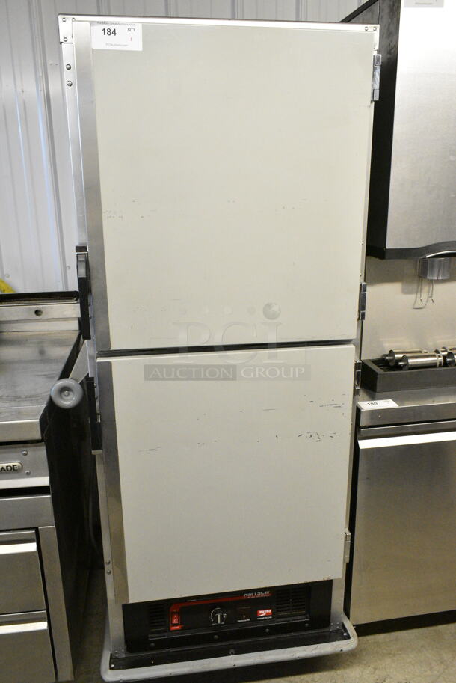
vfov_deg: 61.9
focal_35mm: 30
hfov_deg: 43.7
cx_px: 228
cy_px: 342
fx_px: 569
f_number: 8
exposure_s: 1/400
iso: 6400
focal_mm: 20
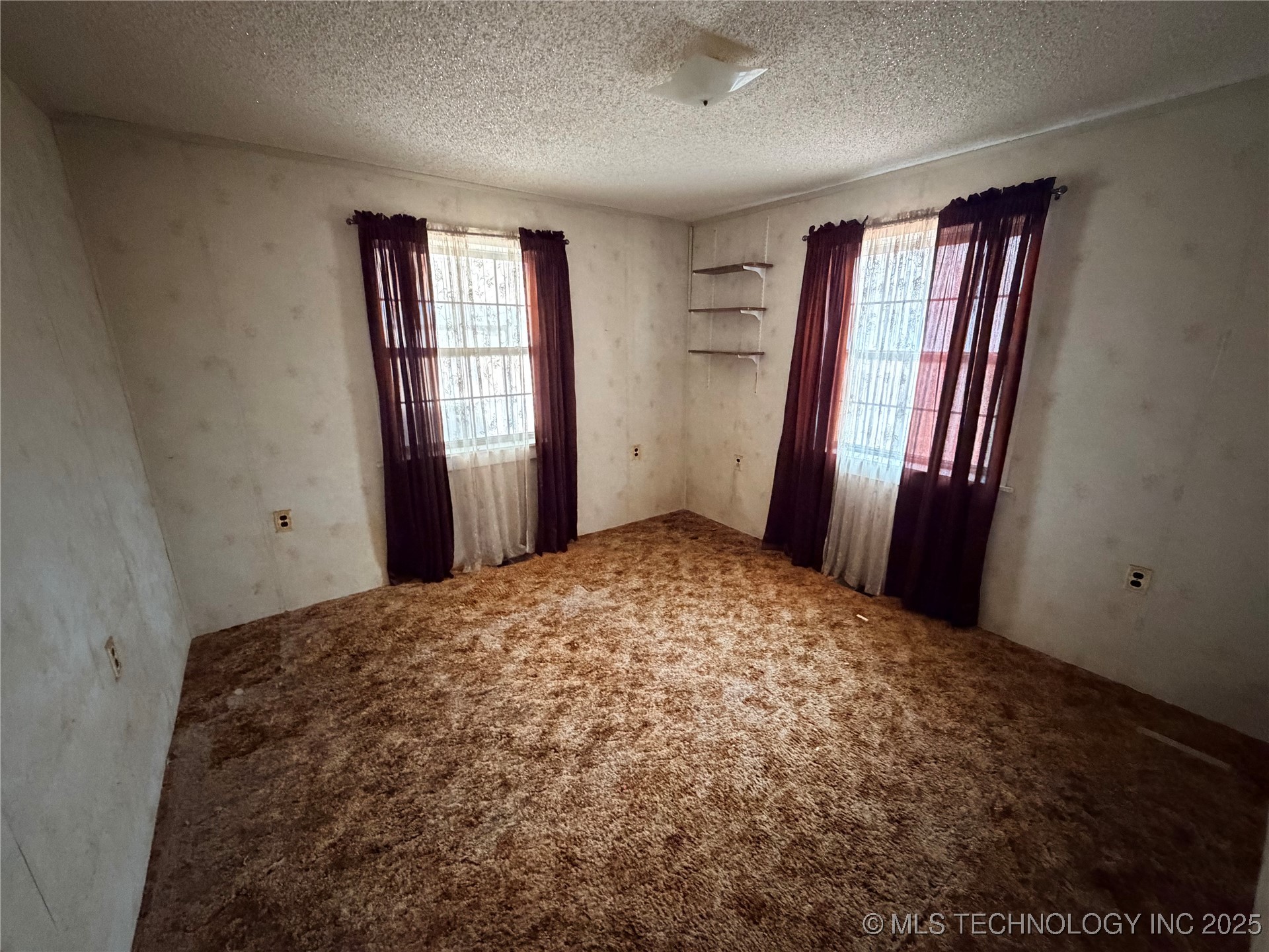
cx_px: 634
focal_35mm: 14
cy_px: 476
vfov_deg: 85.7
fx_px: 513
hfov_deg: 102.1
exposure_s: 1/40
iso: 1600
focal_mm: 2.22
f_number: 2.2
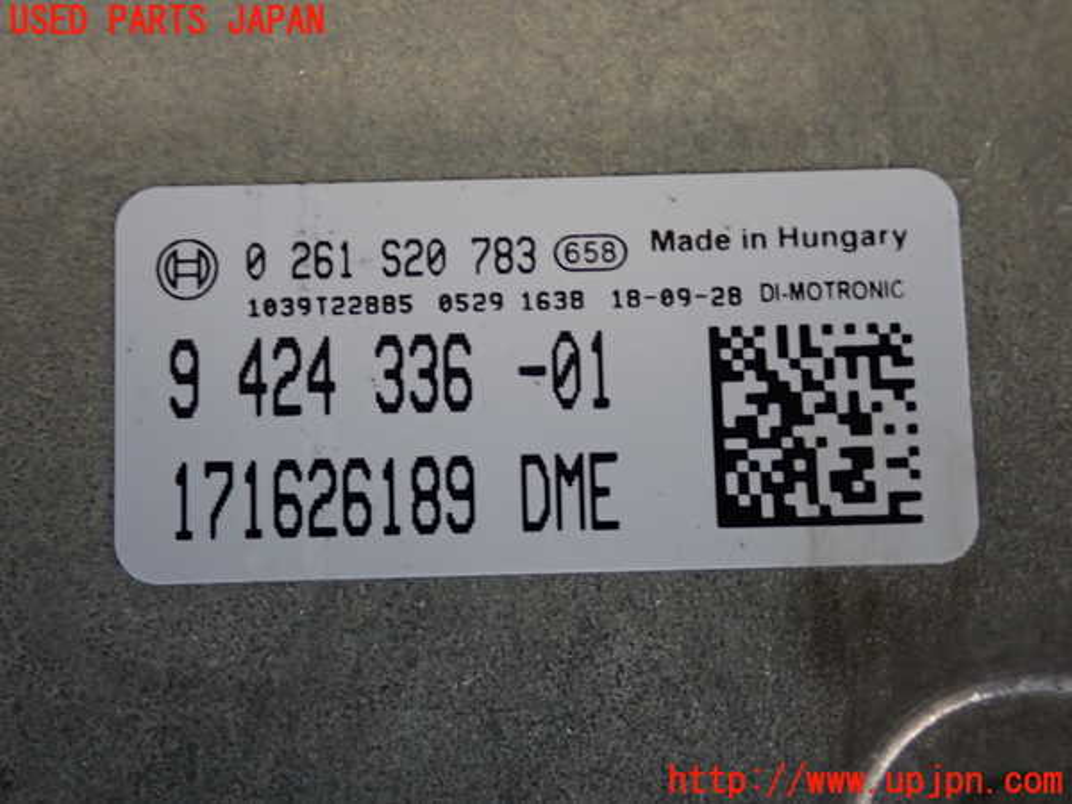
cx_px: 536
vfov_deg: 23.7
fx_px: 1920
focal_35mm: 62
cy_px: 402
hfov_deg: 31.2
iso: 250
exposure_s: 1/60
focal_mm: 11.09
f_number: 3.6
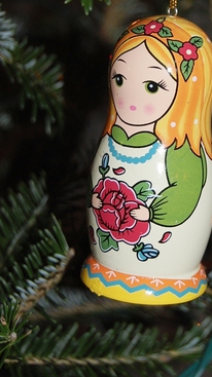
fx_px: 1131
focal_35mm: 113
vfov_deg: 18.9
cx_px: 165
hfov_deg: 10.7
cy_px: 135
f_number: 5.6
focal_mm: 48
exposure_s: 1/60
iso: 400
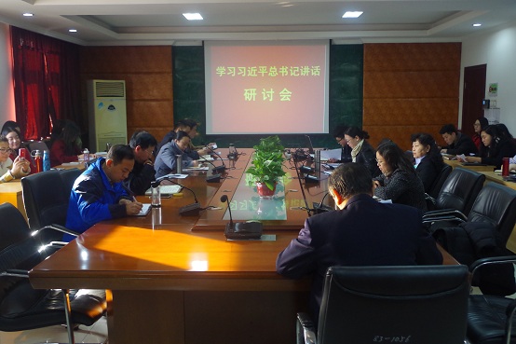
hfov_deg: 53.1
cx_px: 258
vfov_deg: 36.9
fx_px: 516
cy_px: 172
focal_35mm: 36
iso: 1600
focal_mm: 24.38
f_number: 4.5
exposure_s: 1/50
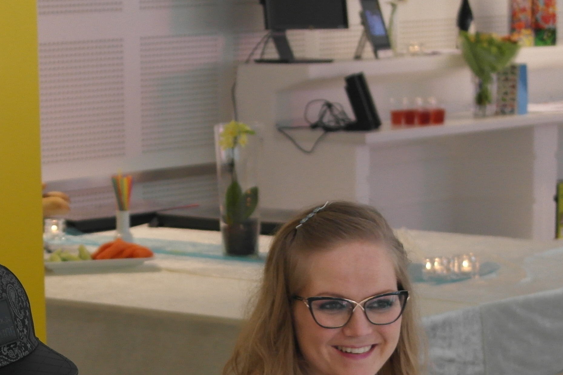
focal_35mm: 156
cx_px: 53
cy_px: 527
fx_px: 2439
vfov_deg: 8.6
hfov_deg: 13.1
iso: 400
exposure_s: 1/40
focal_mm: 35
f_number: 4.5
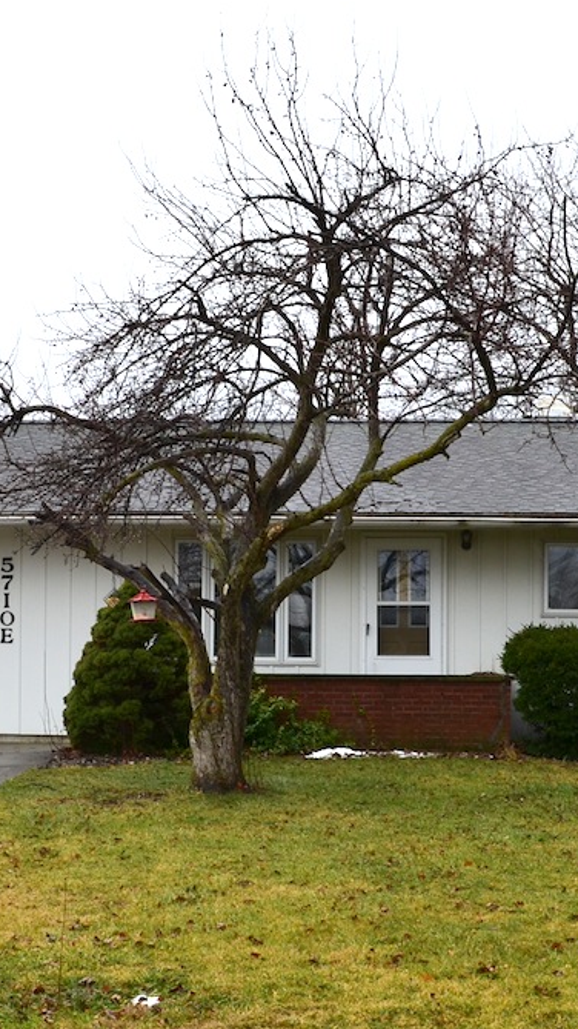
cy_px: 629
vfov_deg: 31.8
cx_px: 306
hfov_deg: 18.2
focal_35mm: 66
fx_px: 1799
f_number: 10
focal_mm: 22
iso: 200
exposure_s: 1/80
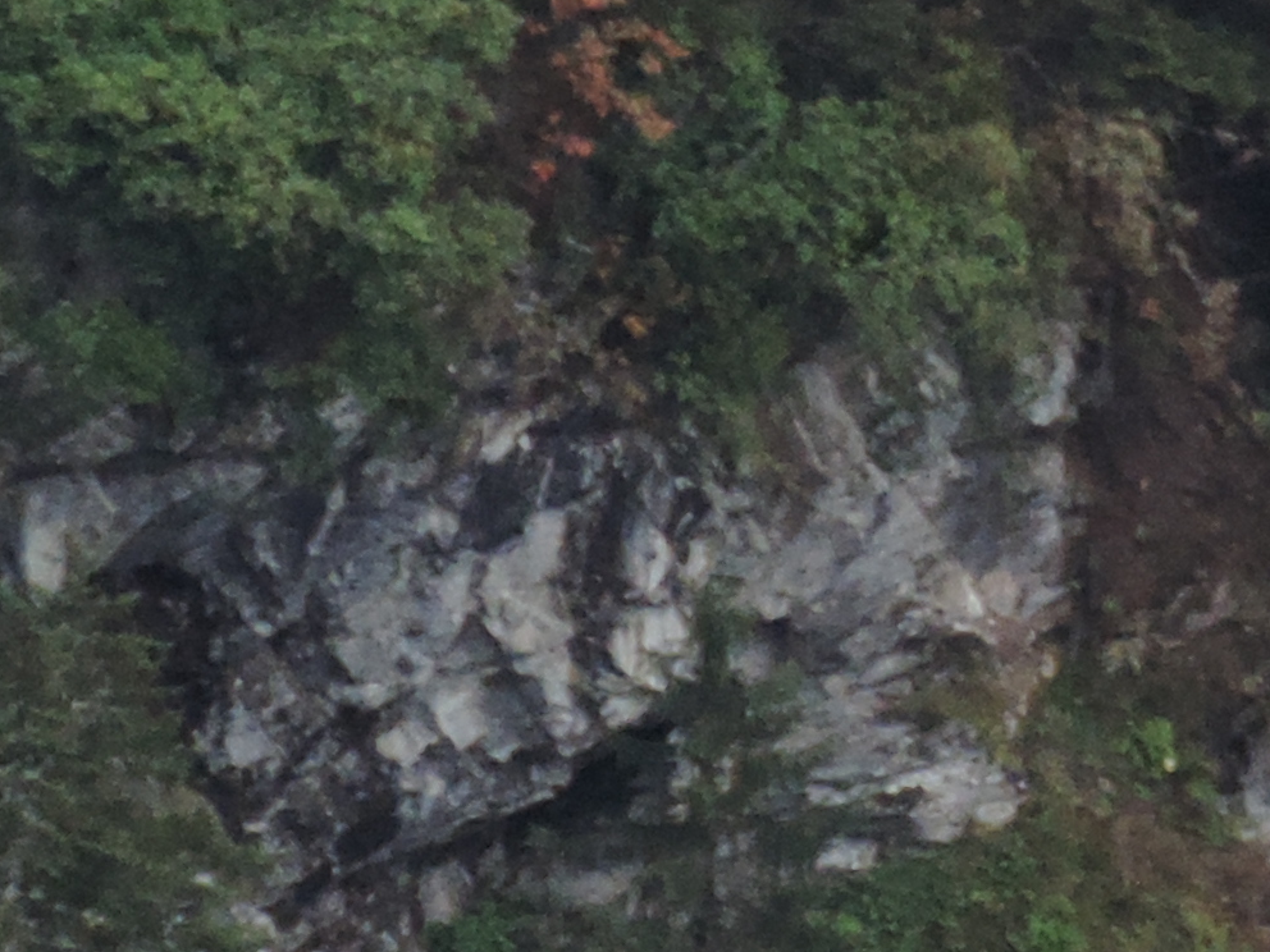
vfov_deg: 0.7
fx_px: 78806
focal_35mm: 2148
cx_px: 2717
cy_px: -357
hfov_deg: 0.9
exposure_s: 1/100
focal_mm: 77.5
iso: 400
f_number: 4.9
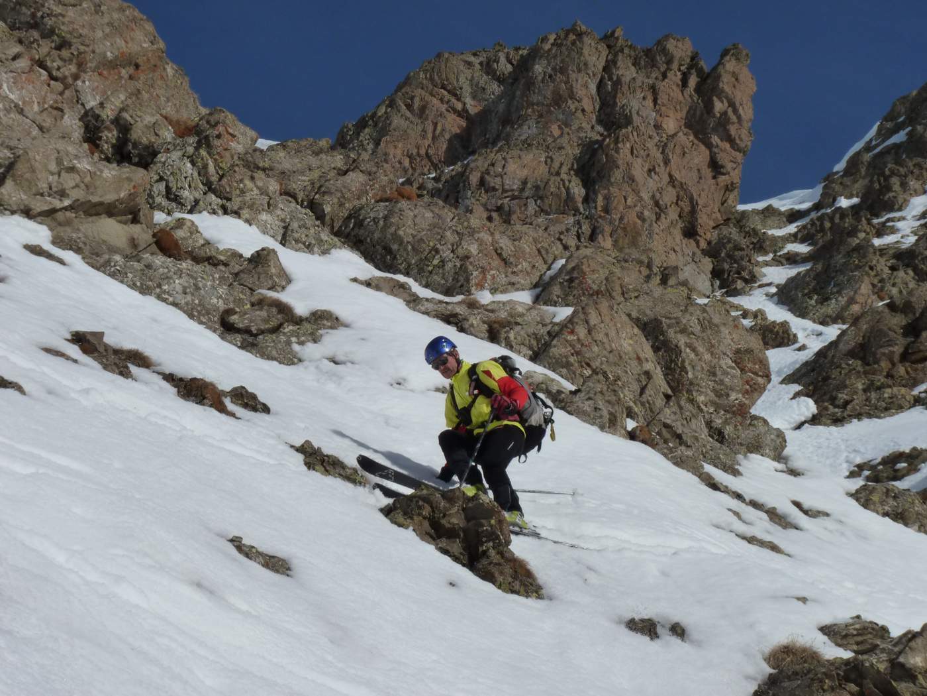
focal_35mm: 98
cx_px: 464
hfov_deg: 20.0
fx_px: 2624
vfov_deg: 15.1
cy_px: 348
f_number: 8
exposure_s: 1/640
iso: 125
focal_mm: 17.4
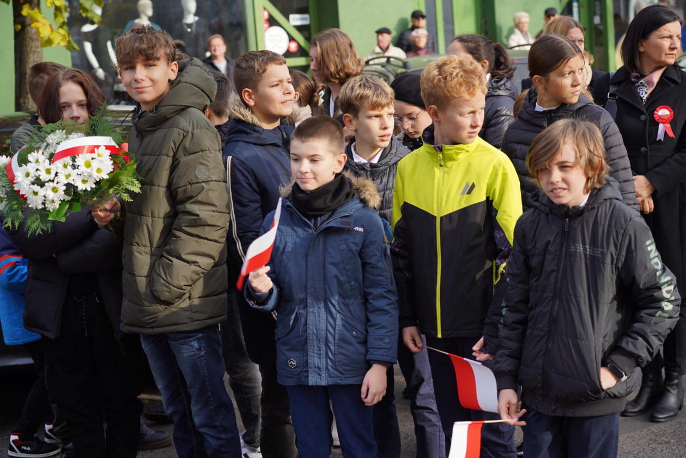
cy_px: 229
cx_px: 343
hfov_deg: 32.4
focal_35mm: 62
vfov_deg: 21.9
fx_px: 1181
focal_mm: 62
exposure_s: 1/200
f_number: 4
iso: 100
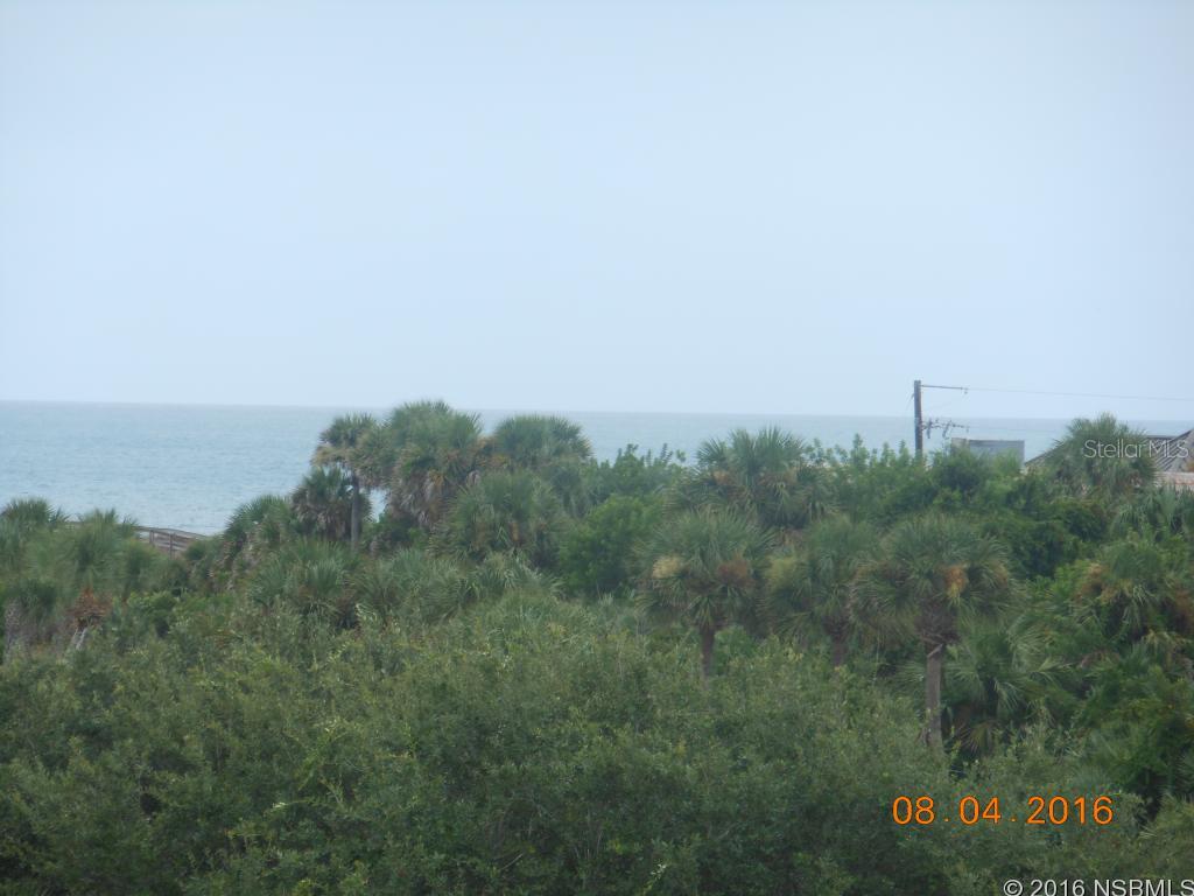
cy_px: 448
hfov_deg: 7.9
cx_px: 597
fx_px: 8623
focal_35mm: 250
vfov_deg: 5.9
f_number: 5.8
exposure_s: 1/200
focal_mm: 45
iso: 80
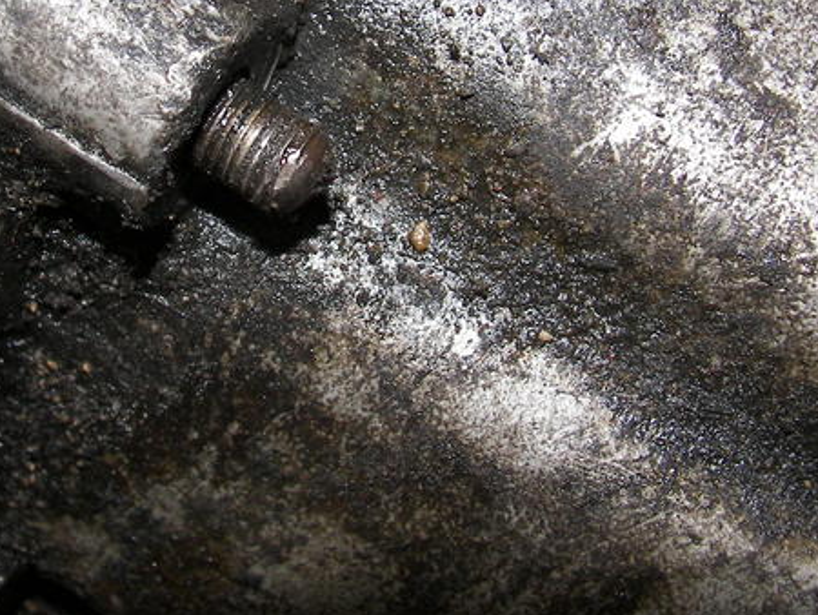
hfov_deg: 30.1
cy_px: 151
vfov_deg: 22.7
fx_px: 1513
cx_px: 280
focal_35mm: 64
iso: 100
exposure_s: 1/30
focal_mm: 6
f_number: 2.8
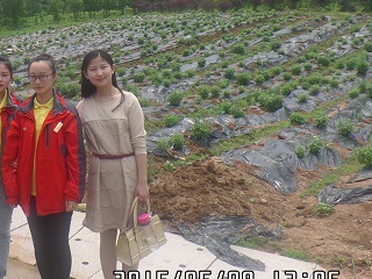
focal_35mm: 46
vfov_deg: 30.5
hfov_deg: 37.8
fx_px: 494
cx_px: 21
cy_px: 42
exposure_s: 1/1000
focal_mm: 4.1
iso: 100
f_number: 3.5
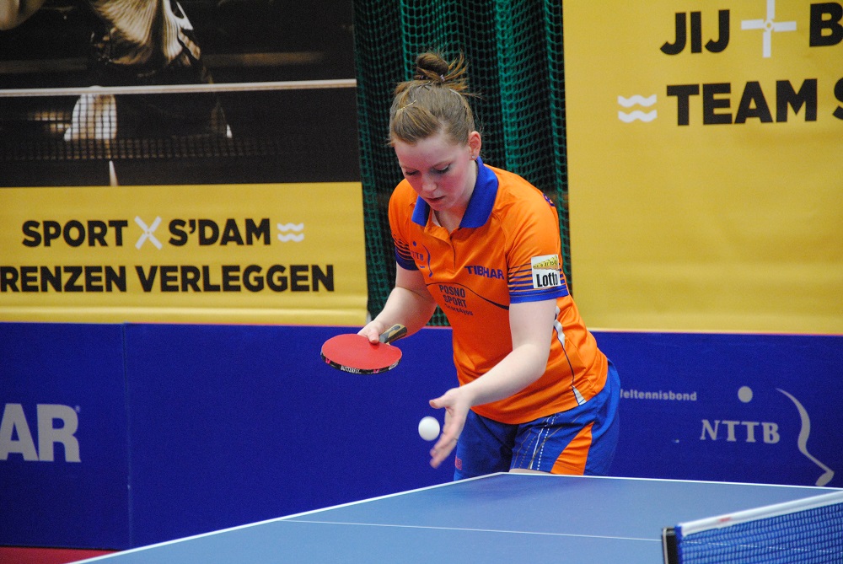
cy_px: 282
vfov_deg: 8.7
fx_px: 3692
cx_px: 422
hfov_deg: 13.0
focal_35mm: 158
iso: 1600
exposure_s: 1/60
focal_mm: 105
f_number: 5.6
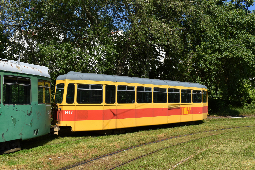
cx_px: 128
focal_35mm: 34
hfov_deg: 55.1
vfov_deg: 38.4
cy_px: 85
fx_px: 244
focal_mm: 23
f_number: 10
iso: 200
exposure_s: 1/400
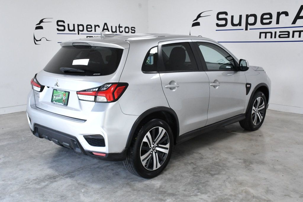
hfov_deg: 49.6
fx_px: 328
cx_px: 152
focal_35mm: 39
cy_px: 101
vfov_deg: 34.2
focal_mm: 26
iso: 2500
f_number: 10
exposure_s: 1/400
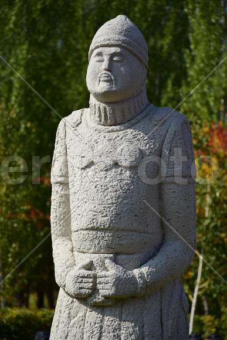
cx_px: 114
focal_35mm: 158
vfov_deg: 13.0
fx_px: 1489
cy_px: 170
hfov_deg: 8.7
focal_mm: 105
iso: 100
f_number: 5.6
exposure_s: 1/500
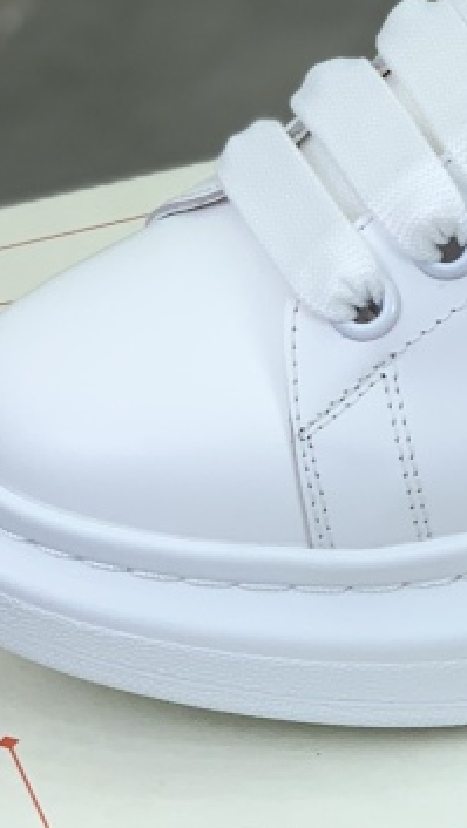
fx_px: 5077
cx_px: 725
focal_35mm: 231
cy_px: 317
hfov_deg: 5.2
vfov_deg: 9.3
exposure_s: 1/150
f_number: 2.4
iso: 16
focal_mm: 6
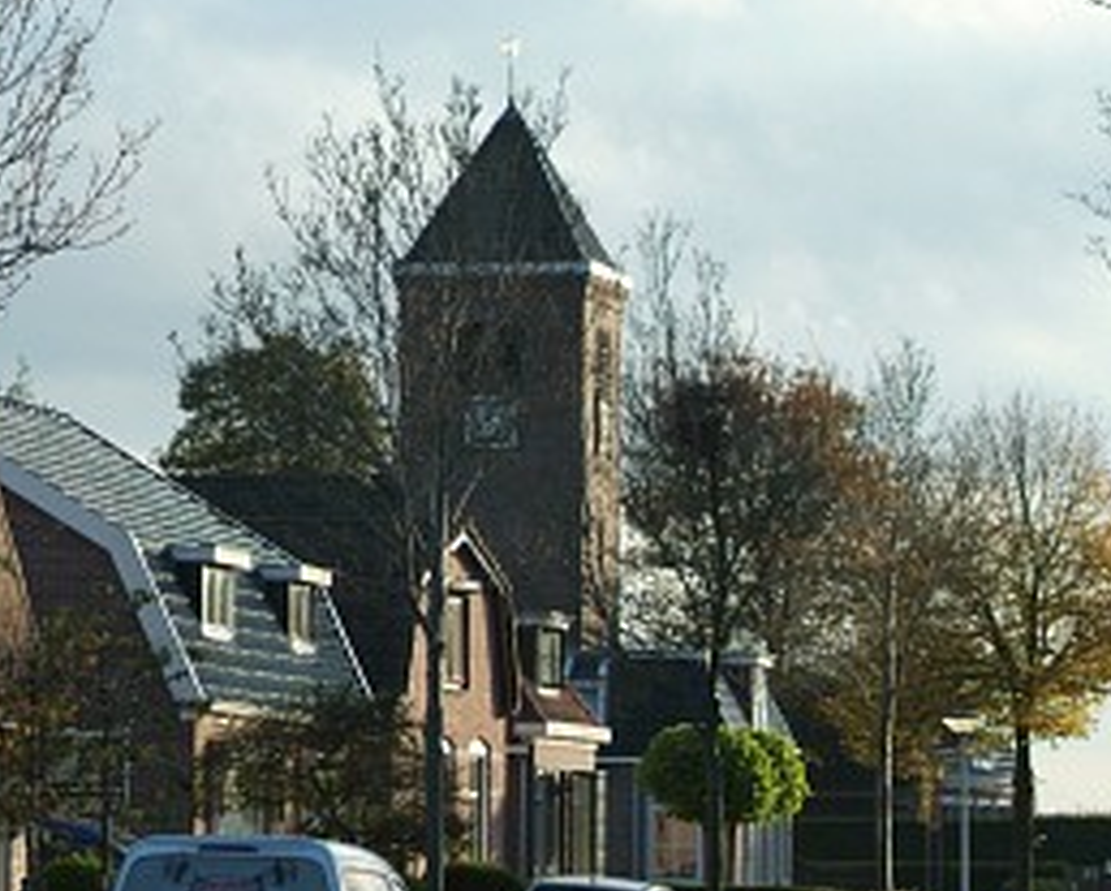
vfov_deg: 9.5
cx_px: 293
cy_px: 566
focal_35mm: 162
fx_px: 5333
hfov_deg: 11.9
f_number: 4
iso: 400
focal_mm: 66
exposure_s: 1/1000
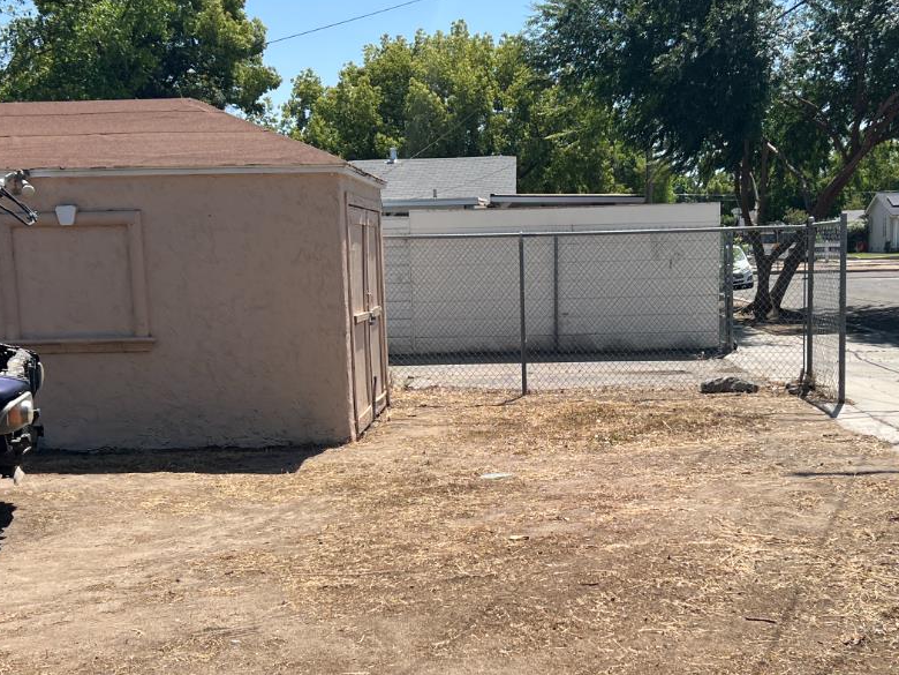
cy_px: 421
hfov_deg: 38.1
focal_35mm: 50
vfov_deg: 29.0
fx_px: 1299
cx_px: 519
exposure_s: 1/3704
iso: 50
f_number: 1.5
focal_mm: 5.7
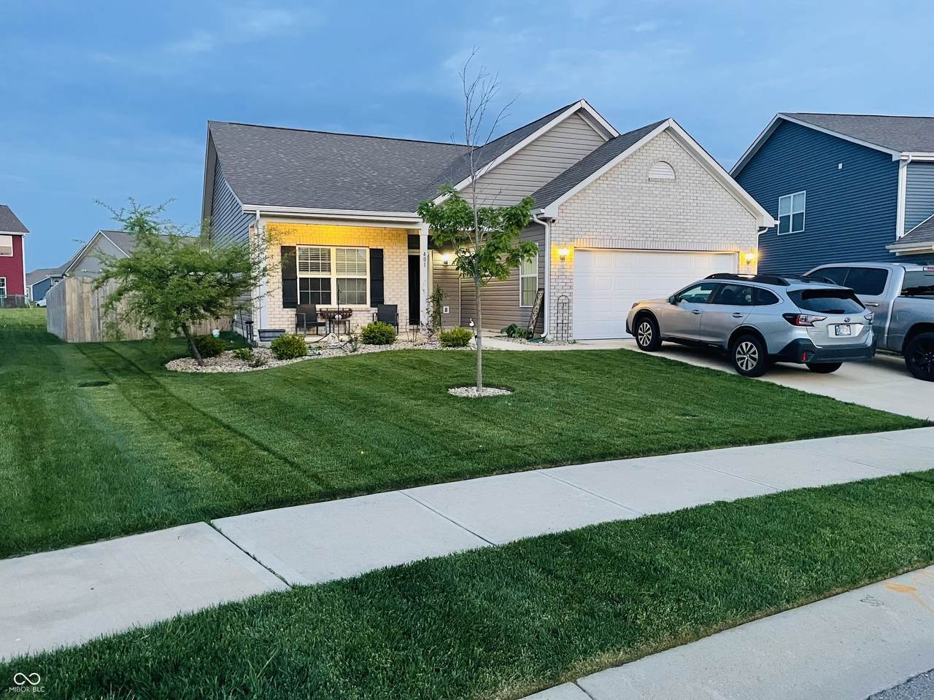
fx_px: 702
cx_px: 467
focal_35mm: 26
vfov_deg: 53.1
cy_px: 350
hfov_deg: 67.3
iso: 640
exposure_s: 1/30
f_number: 1.6
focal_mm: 4.2
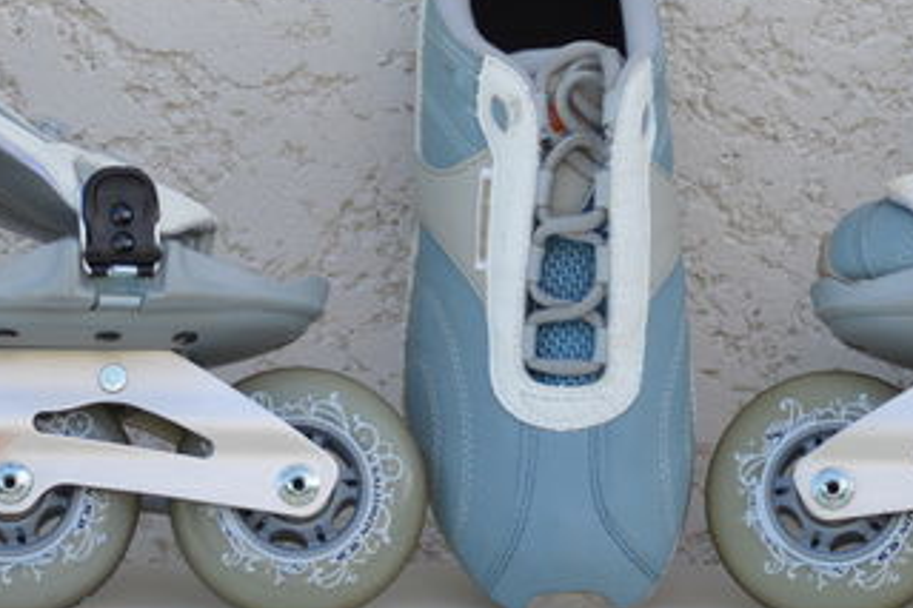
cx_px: 593
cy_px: 39
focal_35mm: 399
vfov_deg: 3.4
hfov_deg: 5.2
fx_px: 10102
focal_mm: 85
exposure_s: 1/160
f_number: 6.3
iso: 100
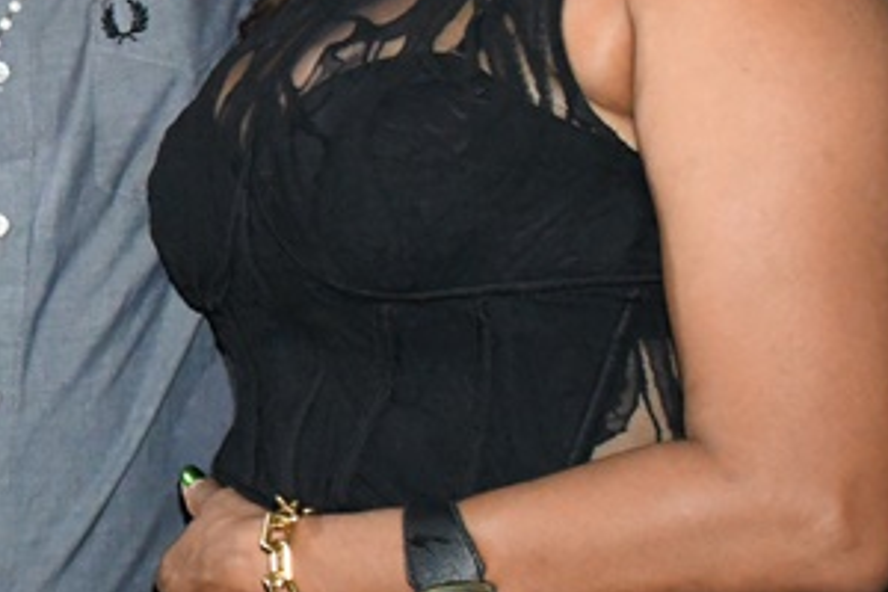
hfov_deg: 18.4
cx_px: -308
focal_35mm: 102
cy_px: 83
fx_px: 2516
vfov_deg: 13.3
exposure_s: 1/60
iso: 8000
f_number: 6.3
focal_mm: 23
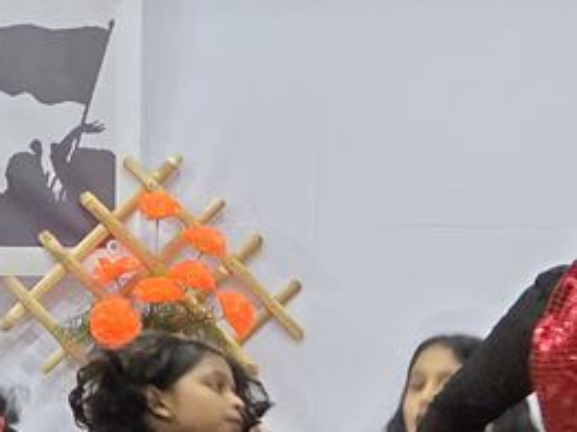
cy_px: 646
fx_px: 7494
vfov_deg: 3.3
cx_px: 377
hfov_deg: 4.4
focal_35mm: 450
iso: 400
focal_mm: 18.6
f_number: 3.4
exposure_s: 1/50
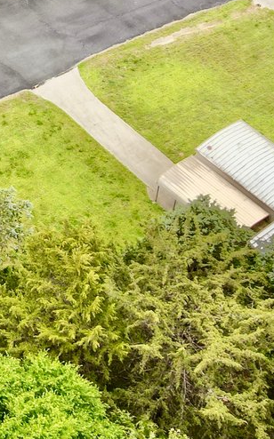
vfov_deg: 24.8
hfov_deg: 15.8
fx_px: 934
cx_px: -87
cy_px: -35
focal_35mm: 78
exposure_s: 1/320
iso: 100
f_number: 2.8
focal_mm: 4.5
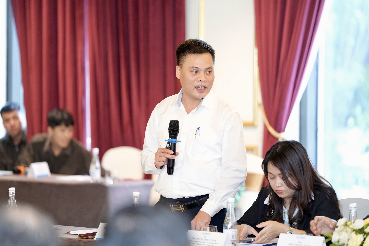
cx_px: 184
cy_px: 123
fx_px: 1725
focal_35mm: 168
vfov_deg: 8.2
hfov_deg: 12.2
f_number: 2.8
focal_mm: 168.3
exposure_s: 1/100
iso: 2500
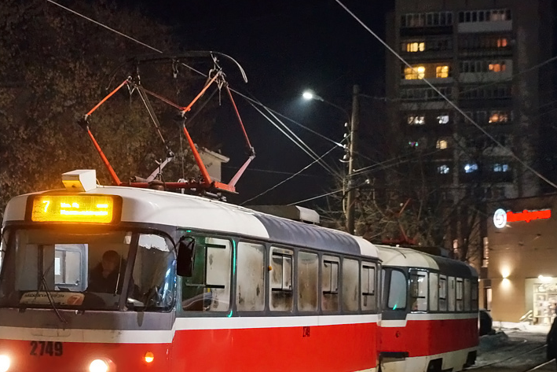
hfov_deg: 22.8
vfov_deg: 15.4
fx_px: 1375
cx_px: 173
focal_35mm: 89
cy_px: 228
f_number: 4.5
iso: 800
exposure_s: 1/15
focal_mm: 35
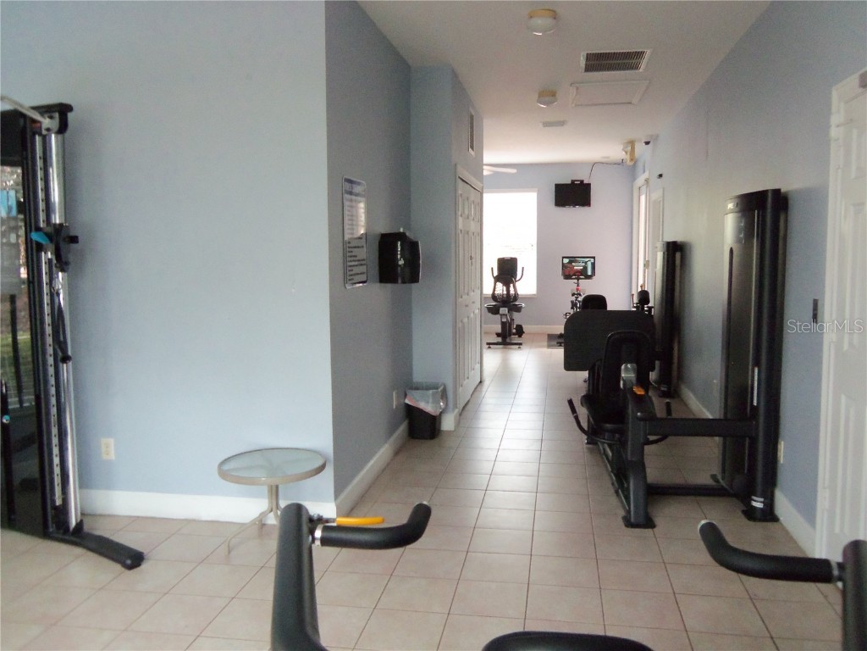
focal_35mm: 28
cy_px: 326
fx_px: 701
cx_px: 434
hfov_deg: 63.4
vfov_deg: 49.7
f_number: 3.9
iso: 320
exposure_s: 1/30
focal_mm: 5.1
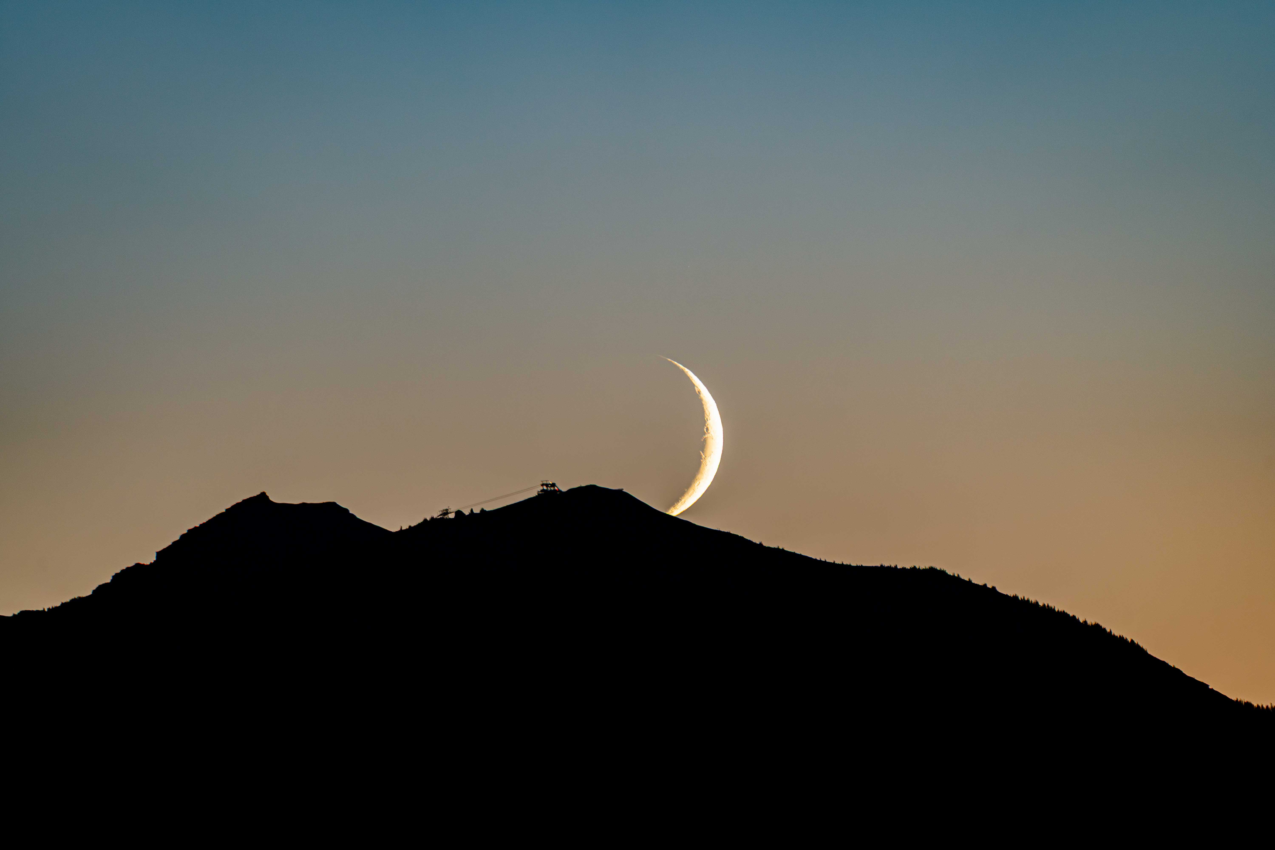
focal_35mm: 600
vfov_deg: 2.3
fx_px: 21248
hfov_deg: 3.4
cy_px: 425
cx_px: 638
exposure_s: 1/6
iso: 500
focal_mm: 600
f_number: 6.3
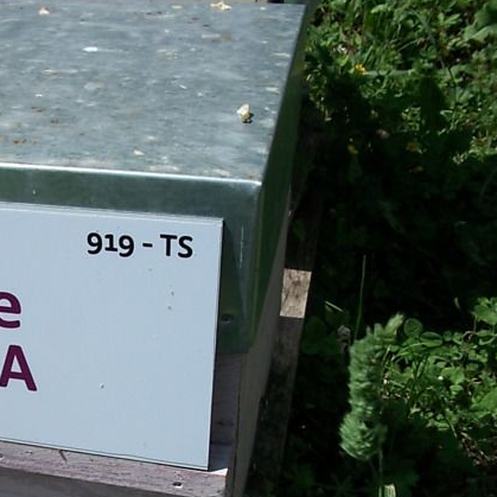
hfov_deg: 30.3
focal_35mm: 54
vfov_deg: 31.4
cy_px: 330
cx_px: 51
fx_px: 877
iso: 80
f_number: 5.5
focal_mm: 5.7
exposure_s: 1/640
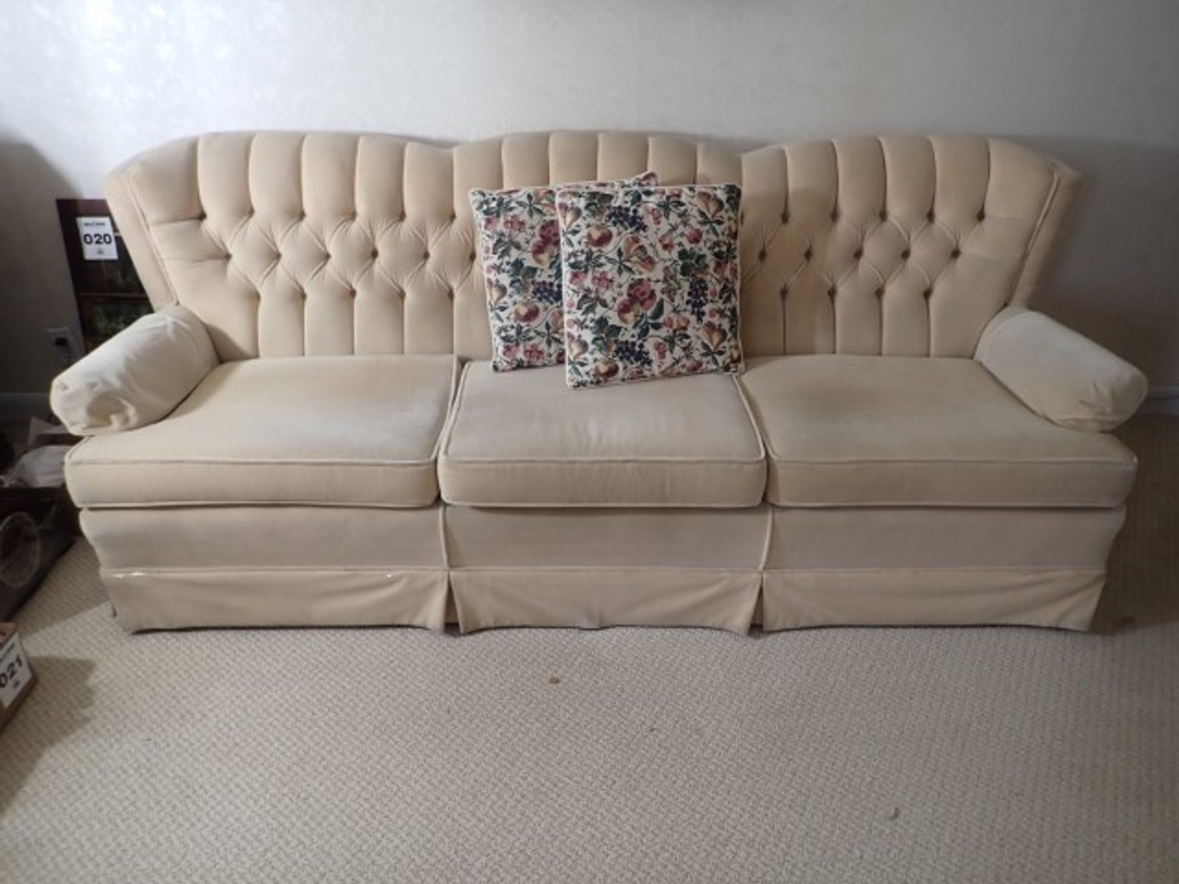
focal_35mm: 25
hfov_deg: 69.4
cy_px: 442
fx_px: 852
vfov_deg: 54.9
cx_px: 590
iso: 200
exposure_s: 1/30
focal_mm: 4.5
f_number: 2
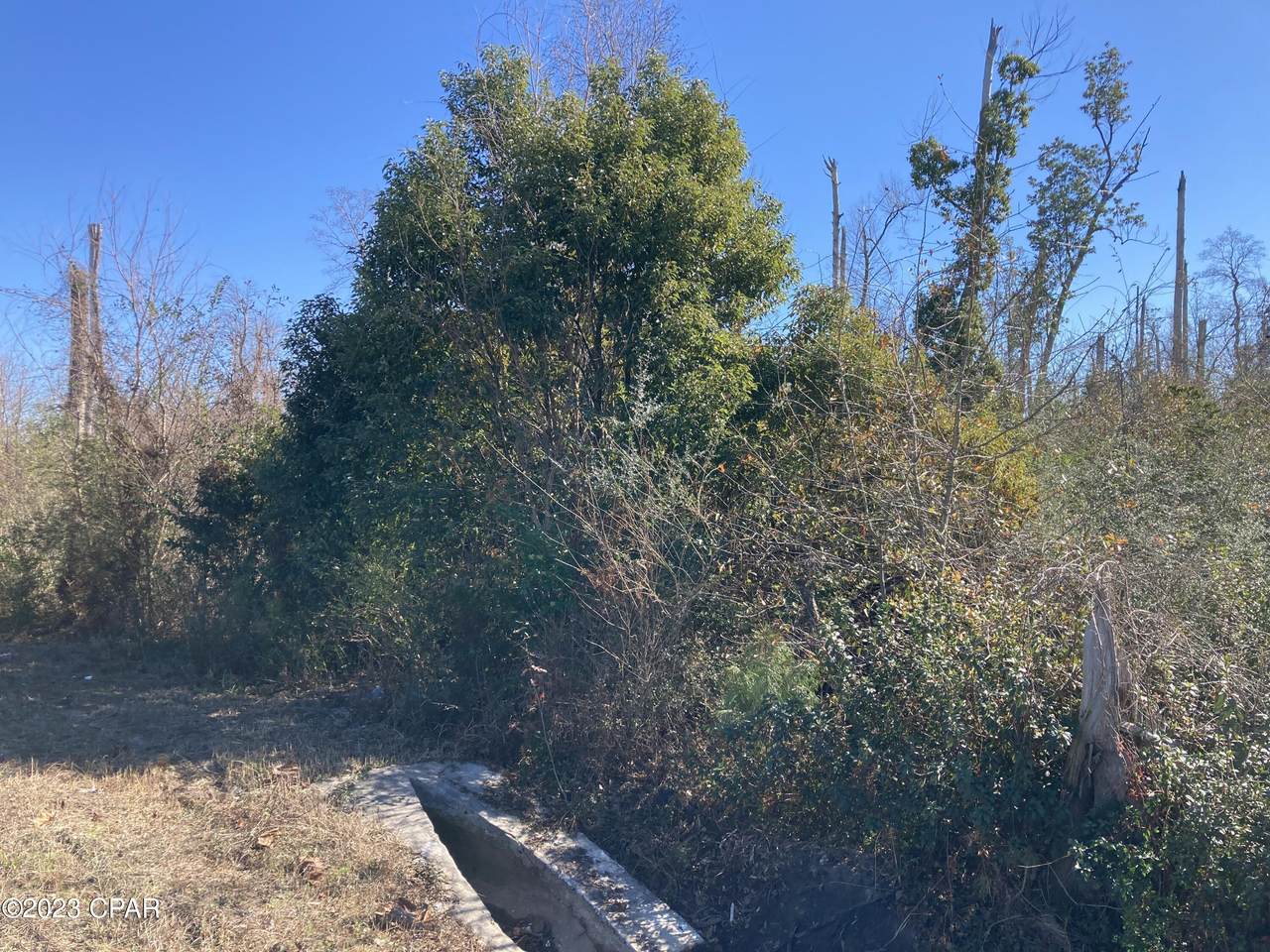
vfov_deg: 49.7
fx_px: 1027
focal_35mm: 28
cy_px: 476
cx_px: 635
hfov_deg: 63.4
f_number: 1.8
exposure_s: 1/873
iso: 20
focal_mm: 3.99
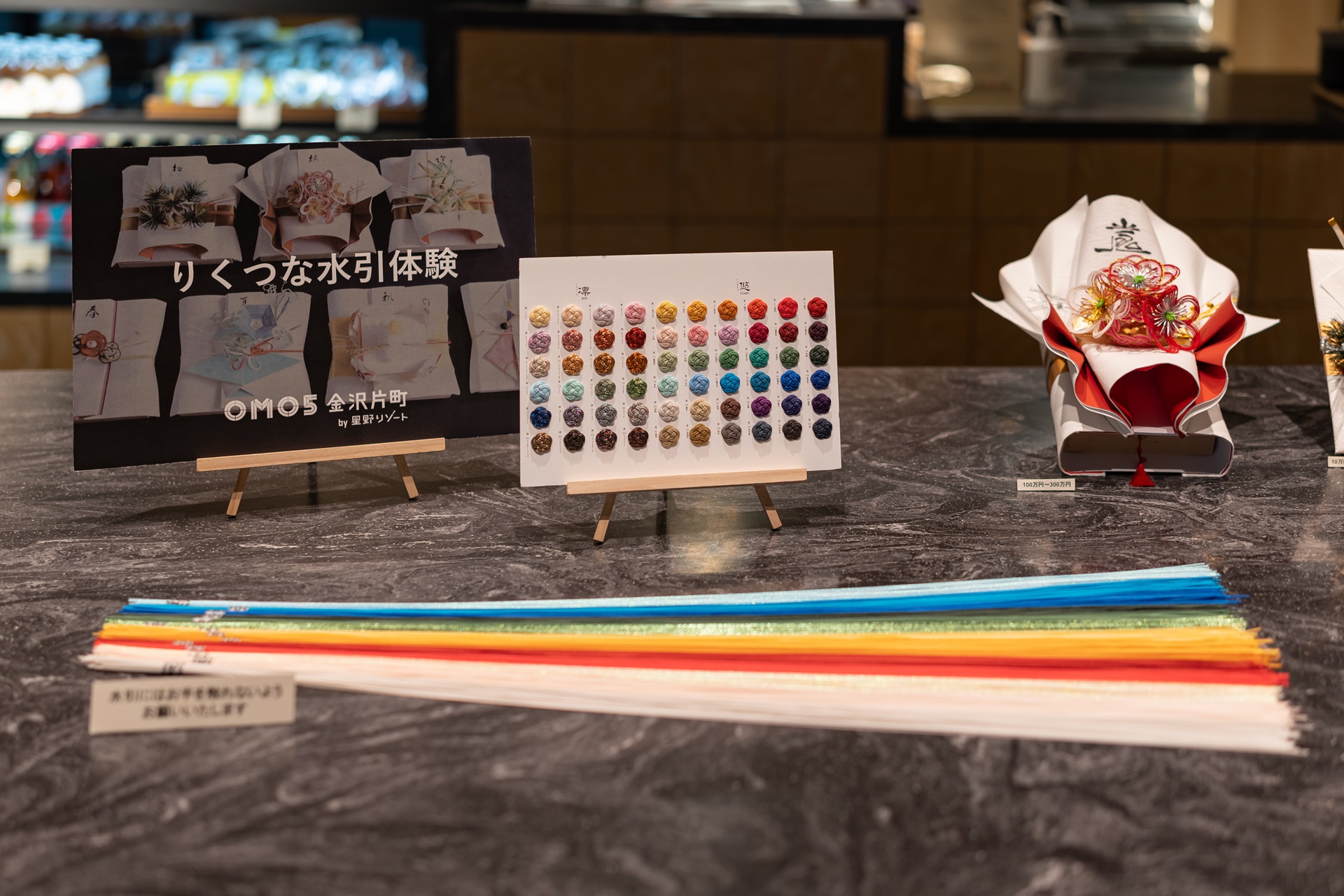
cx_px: 672
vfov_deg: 27.0
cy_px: 448
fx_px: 1867
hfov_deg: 39.6
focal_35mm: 50
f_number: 1.8
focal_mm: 50
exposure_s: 1/100
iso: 125
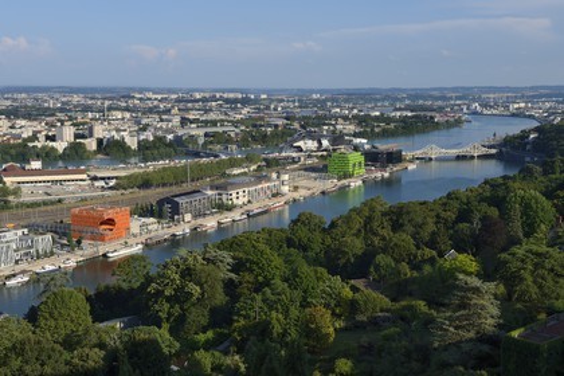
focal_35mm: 48
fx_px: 752
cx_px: 282
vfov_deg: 28.1
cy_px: 188
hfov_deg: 41.1
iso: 200
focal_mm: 48
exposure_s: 1/320
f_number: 11
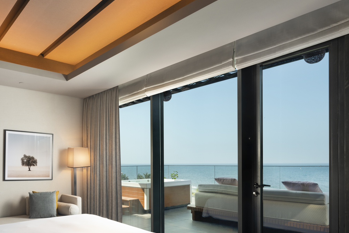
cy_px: 164
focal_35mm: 27
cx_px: 120
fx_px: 262
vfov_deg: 46.8
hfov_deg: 65.8
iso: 250
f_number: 11
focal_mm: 23
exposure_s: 1/4
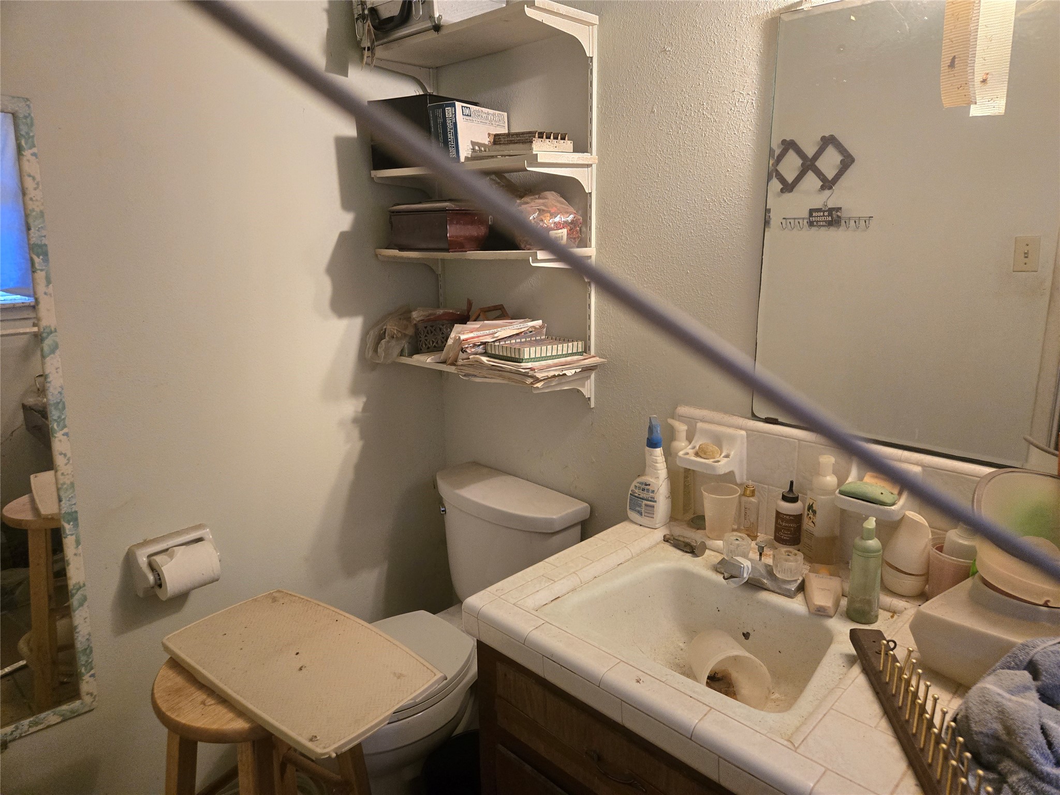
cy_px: 398
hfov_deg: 73.9
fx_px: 704
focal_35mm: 23
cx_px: 530
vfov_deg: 58.9
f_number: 1.8
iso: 800
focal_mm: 5.4
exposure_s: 1/120
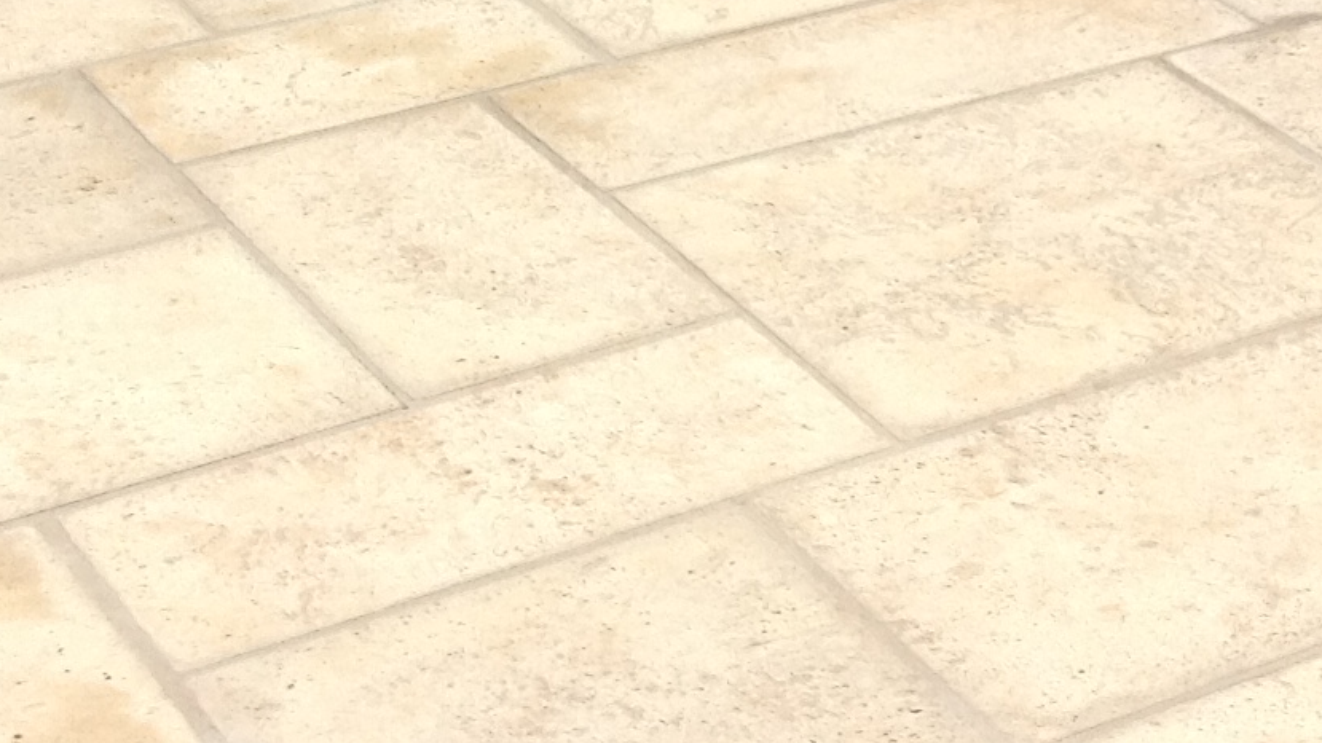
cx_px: 1432
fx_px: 4171
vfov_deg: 9.9
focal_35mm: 119
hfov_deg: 17.4
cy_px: -336
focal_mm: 4.28
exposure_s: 1/3030
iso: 50
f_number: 2.4
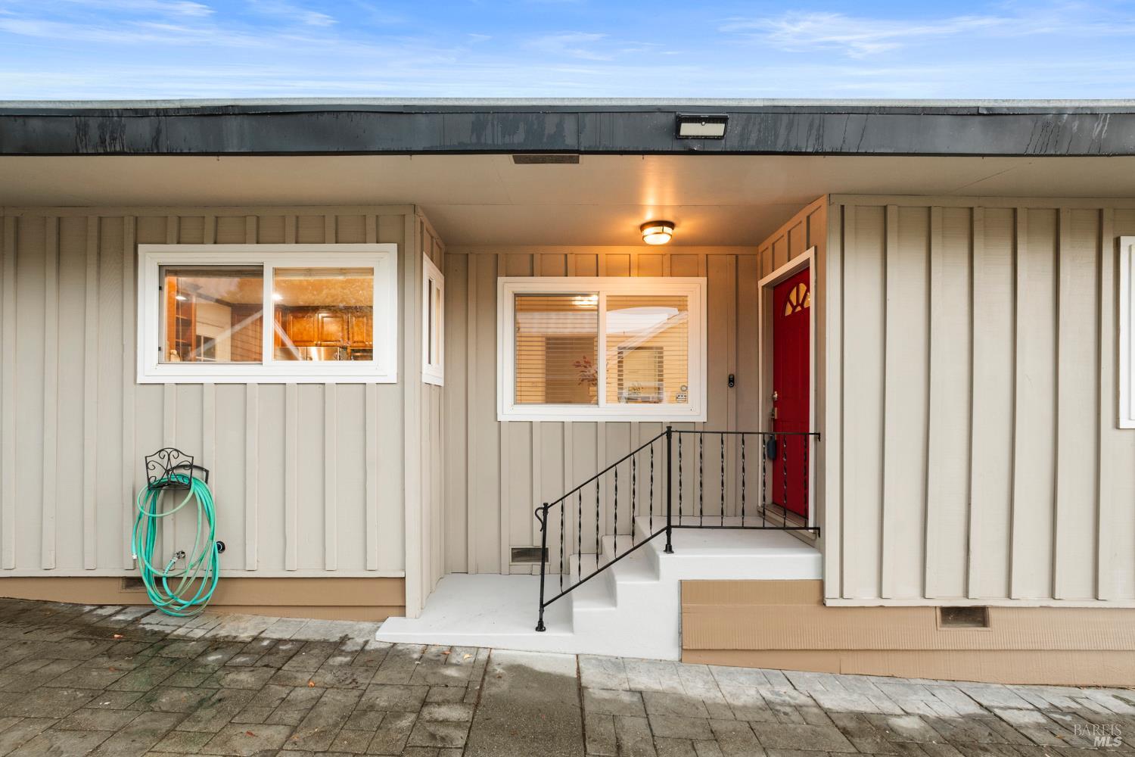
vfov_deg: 77.3
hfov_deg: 100.4
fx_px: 473
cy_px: 378
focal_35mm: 15
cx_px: 568
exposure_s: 1/4
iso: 250
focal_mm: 10
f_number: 8
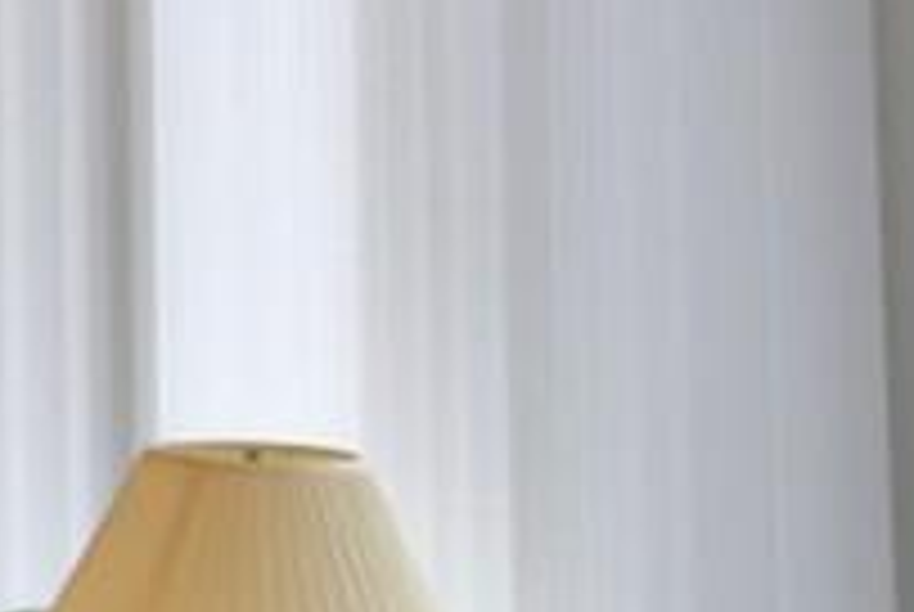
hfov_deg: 12.9
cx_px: -1328
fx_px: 3000
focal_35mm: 118
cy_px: 148
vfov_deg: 11.6
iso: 320
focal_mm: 10
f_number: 4.5
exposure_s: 1/125
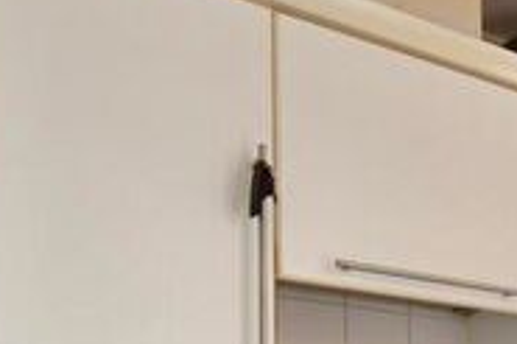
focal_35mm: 72
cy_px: 524
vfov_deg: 17.0
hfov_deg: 24.5
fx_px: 1033
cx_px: 671
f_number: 8
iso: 125
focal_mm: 13
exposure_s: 1/10
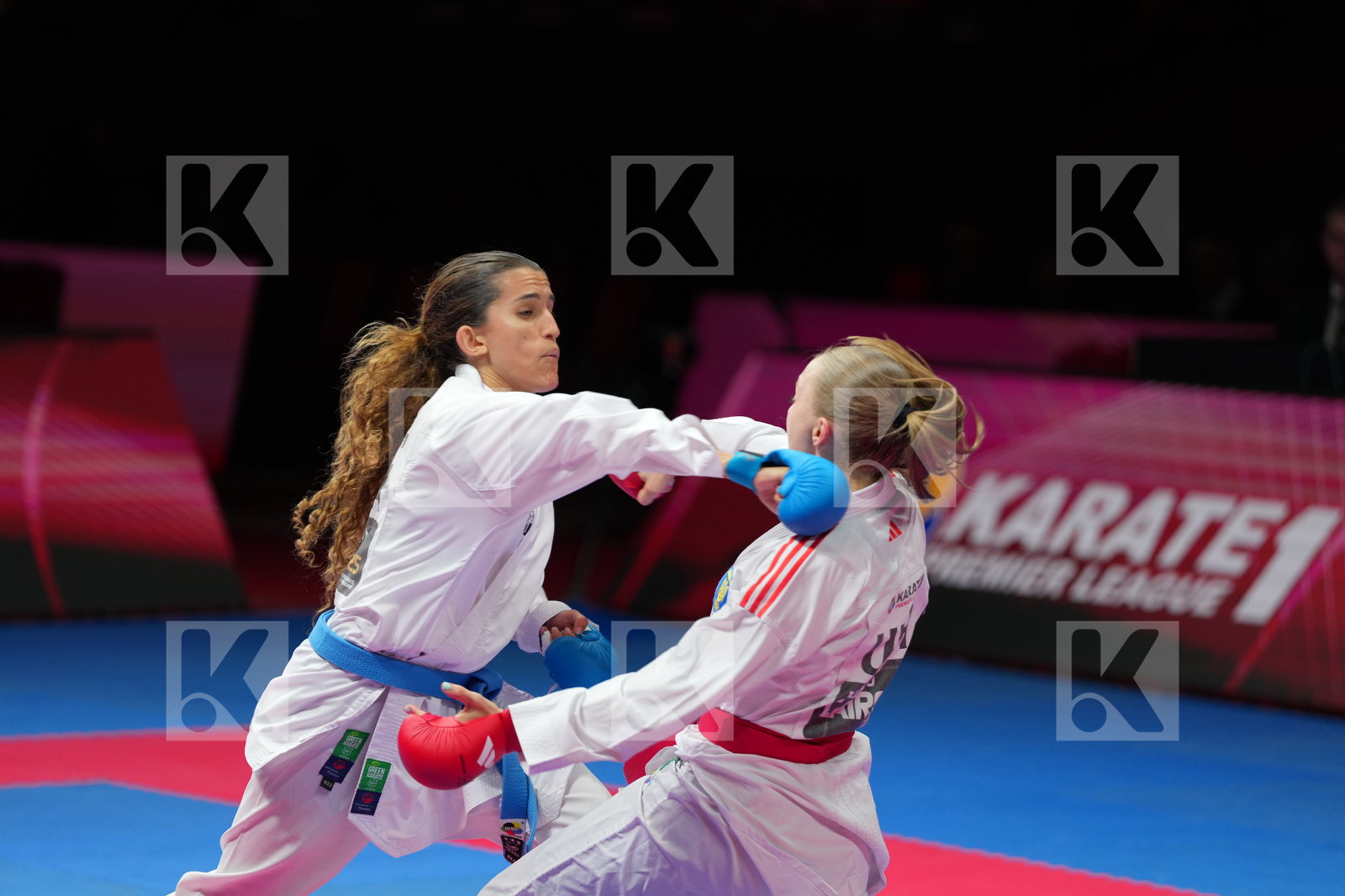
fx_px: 6648
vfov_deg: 7.7
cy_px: 448
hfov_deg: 11.6
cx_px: 672
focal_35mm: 178
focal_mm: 178
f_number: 2.8
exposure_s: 1/1000
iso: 640
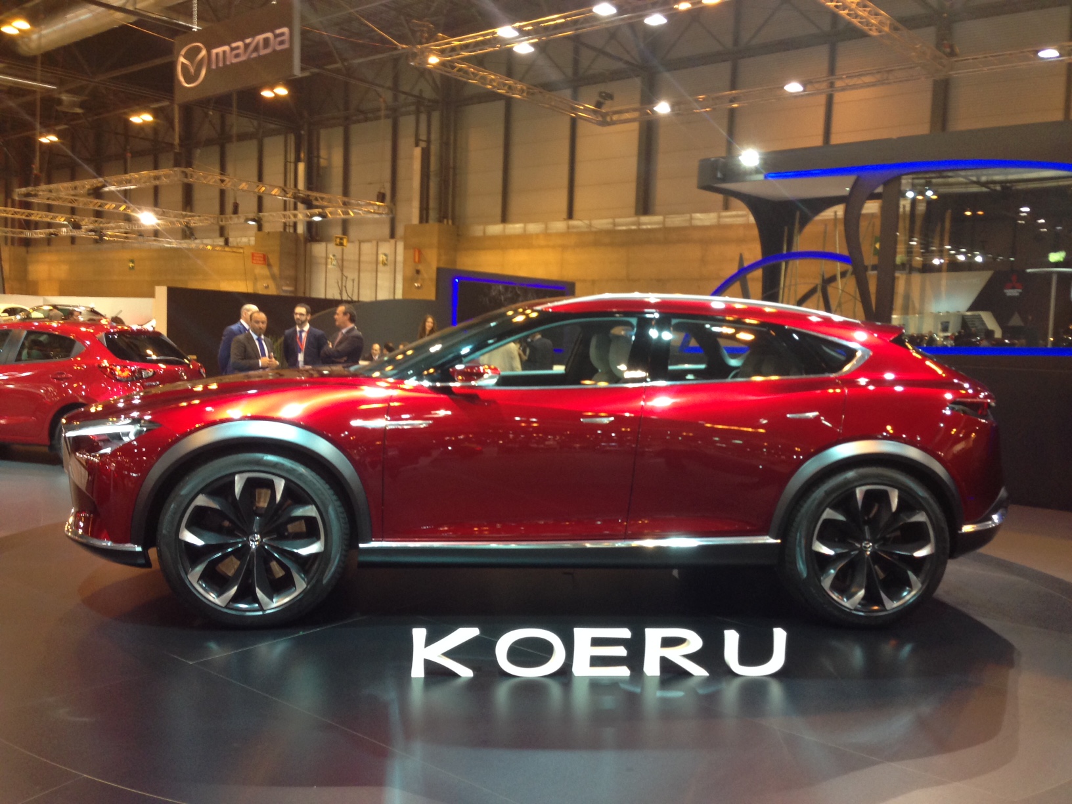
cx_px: 536
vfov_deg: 42.9
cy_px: 402
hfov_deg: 55.4
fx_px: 1022
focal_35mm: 33
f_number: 2.4
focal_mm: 4.12
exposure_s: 1/20
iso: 100
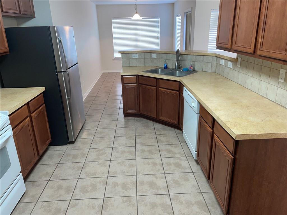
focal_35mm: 26
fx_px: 216
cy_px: 108
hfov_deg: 67.3
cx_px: 144
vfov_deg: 53.1
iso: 50
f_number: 1.6
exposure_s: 1/30
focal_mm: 4.2
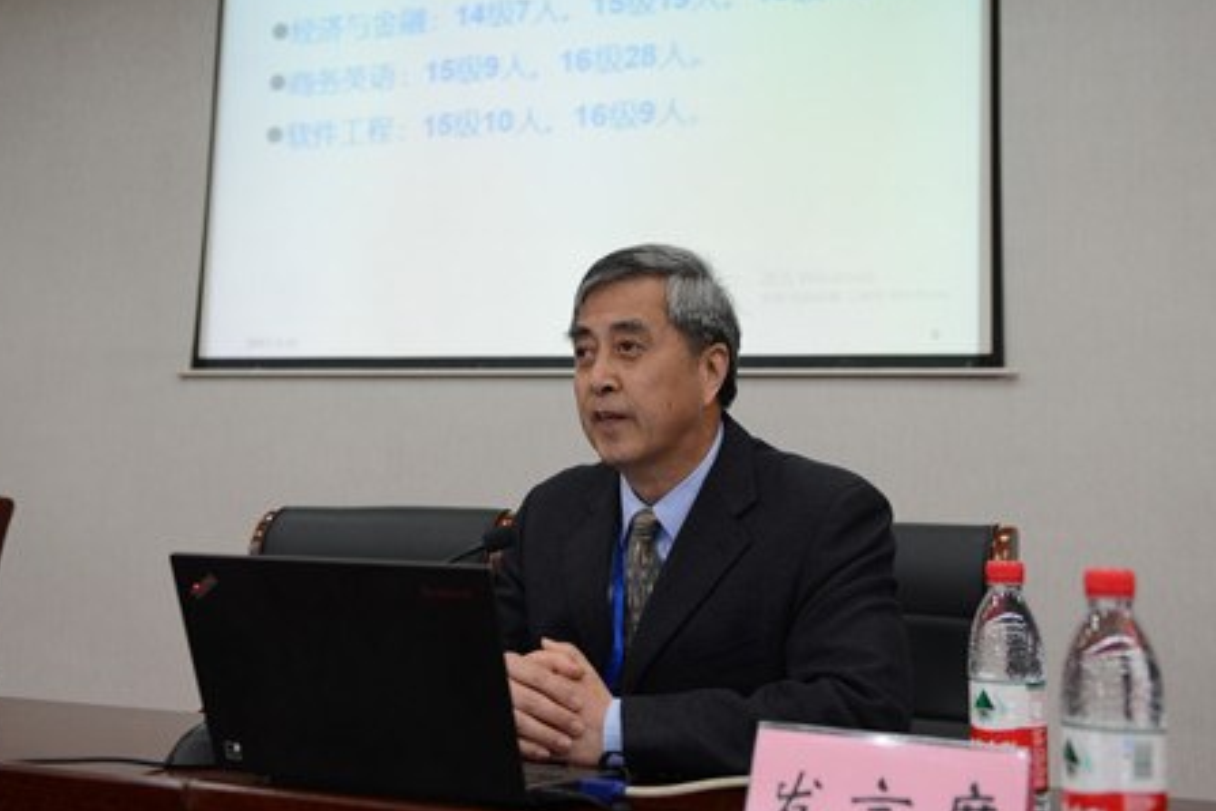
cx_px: 601
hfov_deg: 45.4
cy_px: 337
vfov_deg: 31.1
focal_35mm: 43
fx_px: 1452
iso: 800
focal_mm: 32
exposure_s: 1/50
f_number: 3.5
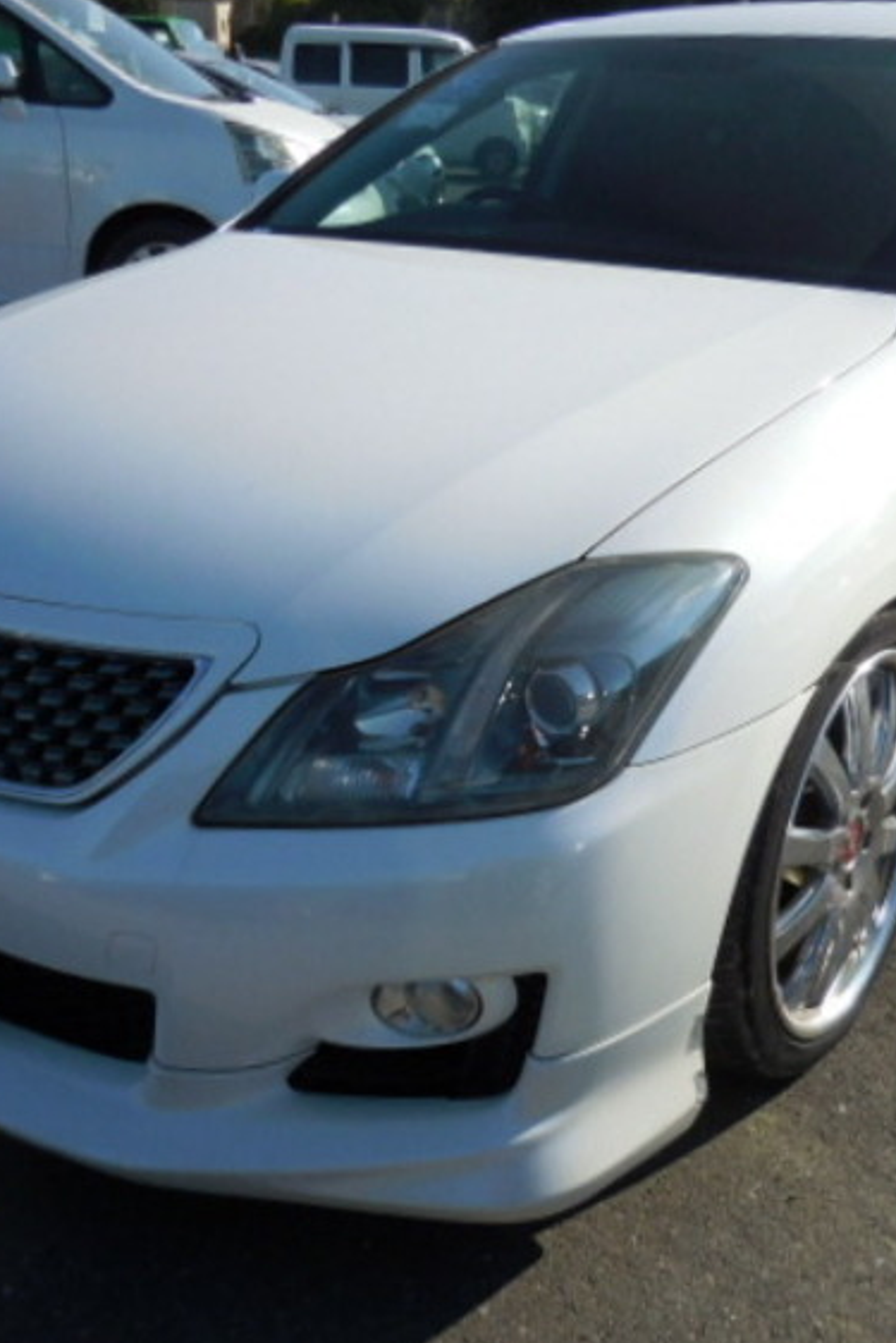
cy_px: 662
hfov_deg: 35.9
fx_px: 1380
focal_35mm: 37
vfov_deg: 51.9
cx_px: 502
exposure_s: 1/1600
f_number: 3.3
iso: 125
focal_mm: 4.5
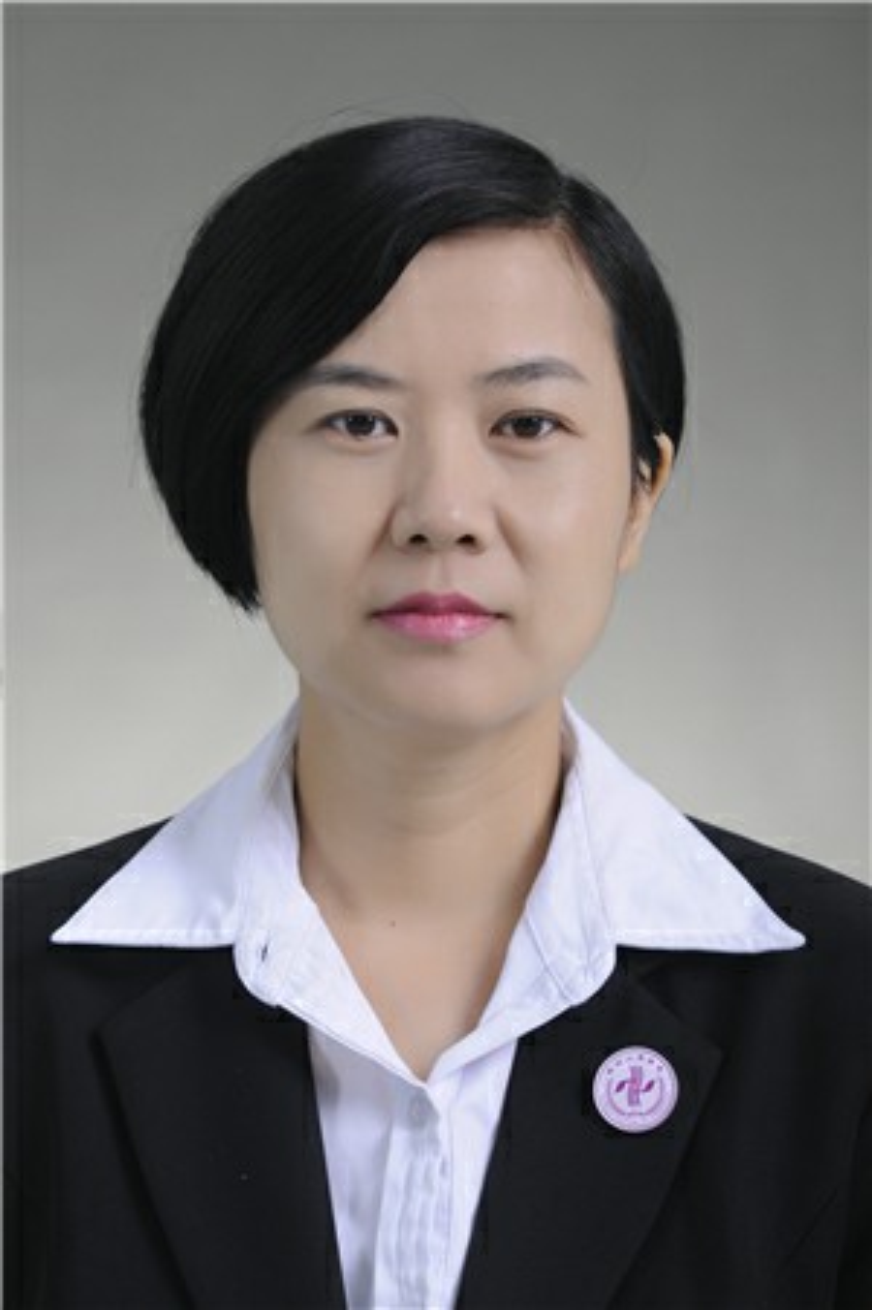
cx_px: 436
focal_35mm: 128
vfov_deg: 16.1
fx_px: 4639
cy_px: 655
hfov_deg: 10.7
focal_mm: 85
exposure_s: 1/125
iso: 160
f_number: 5.6
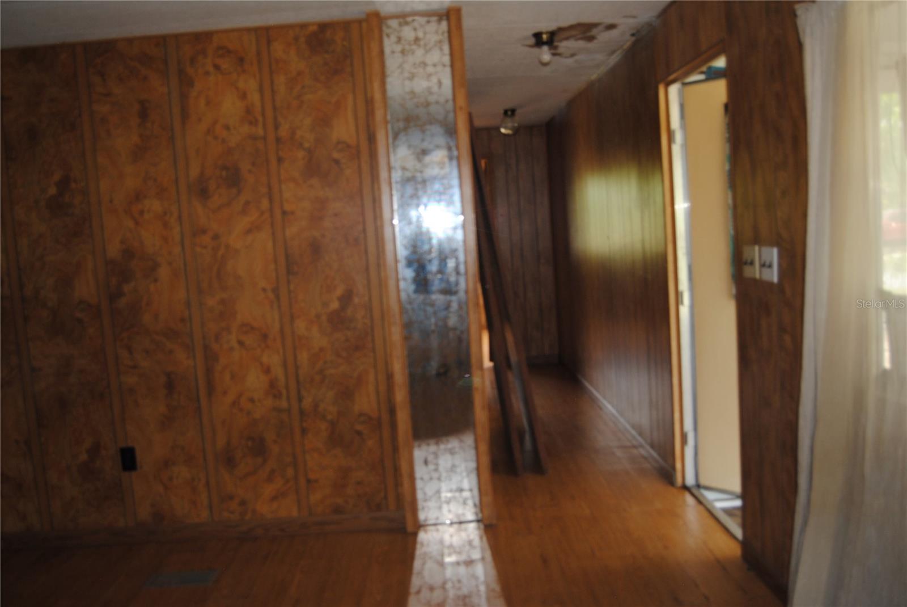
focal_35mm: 28
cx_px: 454
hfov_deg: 64.5
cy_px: 304
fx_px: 719
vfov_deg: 45.8
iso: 200
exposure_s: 1/60
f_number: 3.5
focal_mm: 19
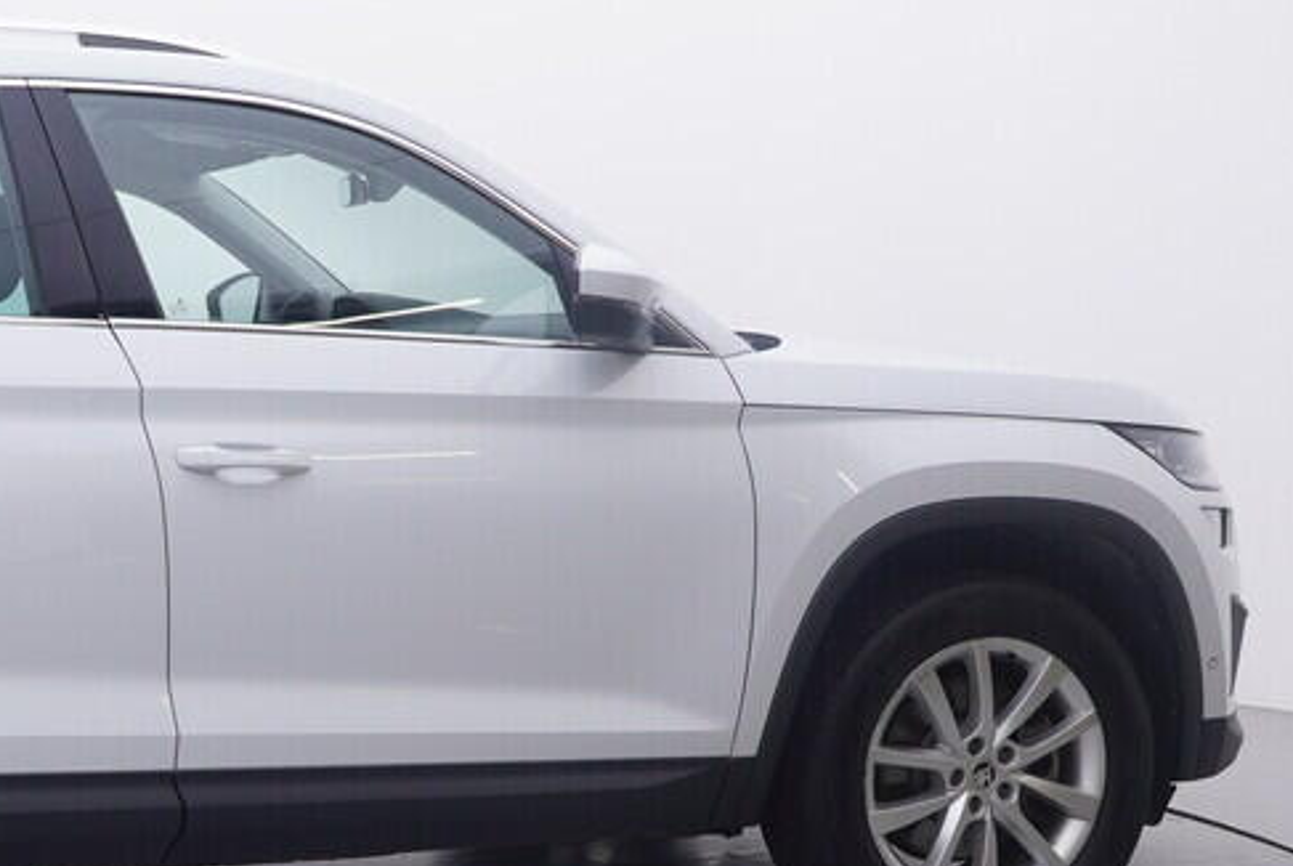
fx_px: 2390
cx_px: 114
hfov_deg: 29.0
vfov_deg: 20.4
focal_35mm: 66
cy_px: 590
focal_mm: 15
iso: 200
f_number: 5
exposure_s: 1/80
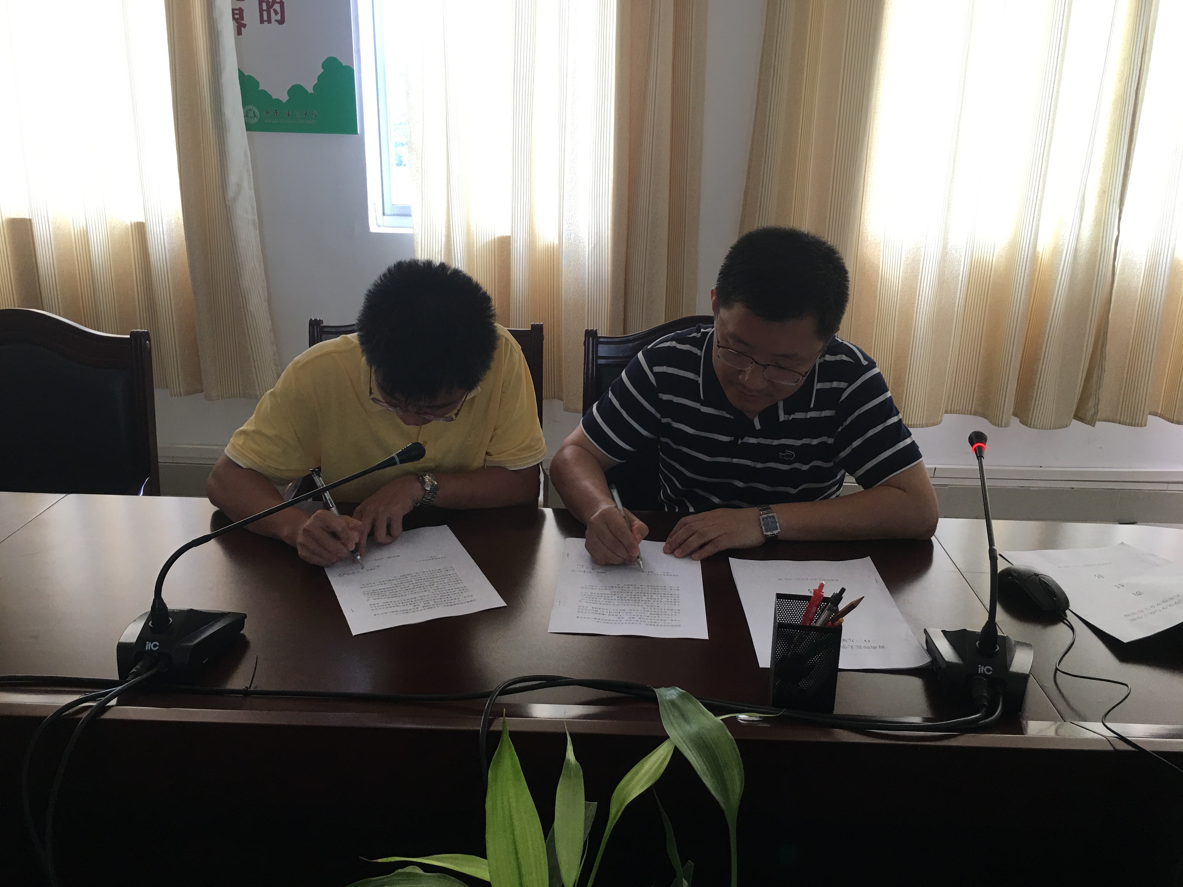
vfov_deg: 48.2
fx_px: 991
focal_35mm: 29
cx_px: 592
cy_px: 444
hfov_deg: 61.7
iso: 40
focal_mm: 4.15
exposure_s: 1/33
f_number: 2.2
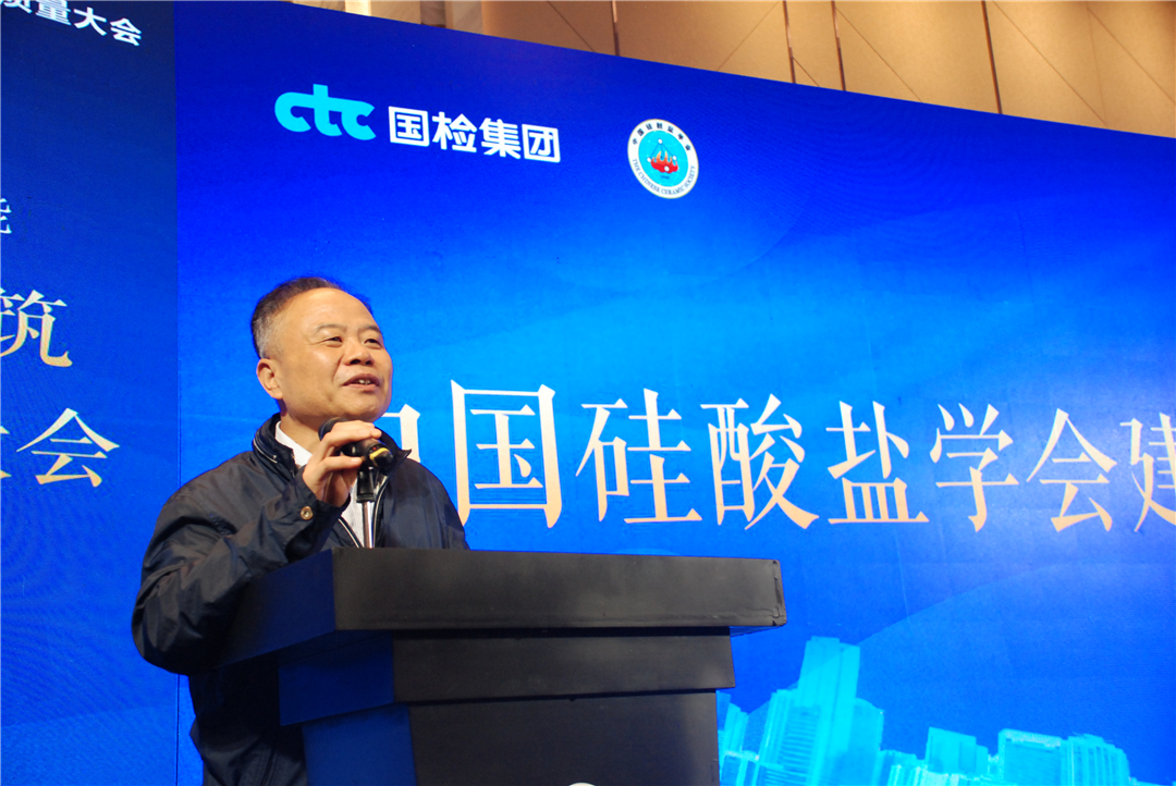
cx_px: 588
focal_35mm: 42
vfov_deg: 32.0
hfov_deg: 46.4
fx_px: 1373
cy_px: 393
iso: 800
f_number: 5.6
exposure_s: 1/125
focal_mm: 28
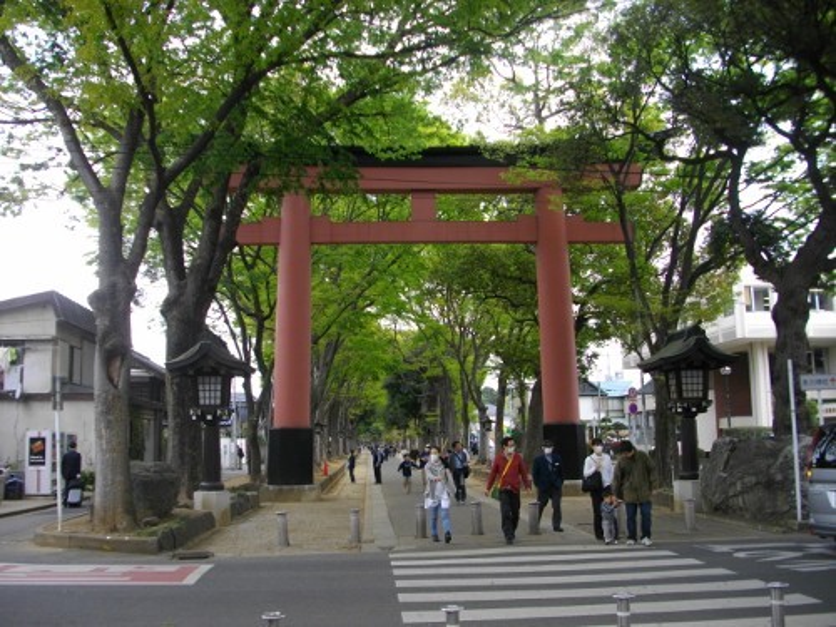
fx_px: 773
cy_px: 314
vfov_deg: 44.2
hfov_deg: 56.8
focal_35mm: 32
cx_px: 418
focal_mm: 5.7
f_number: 2.9
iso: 100
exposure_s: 1/200
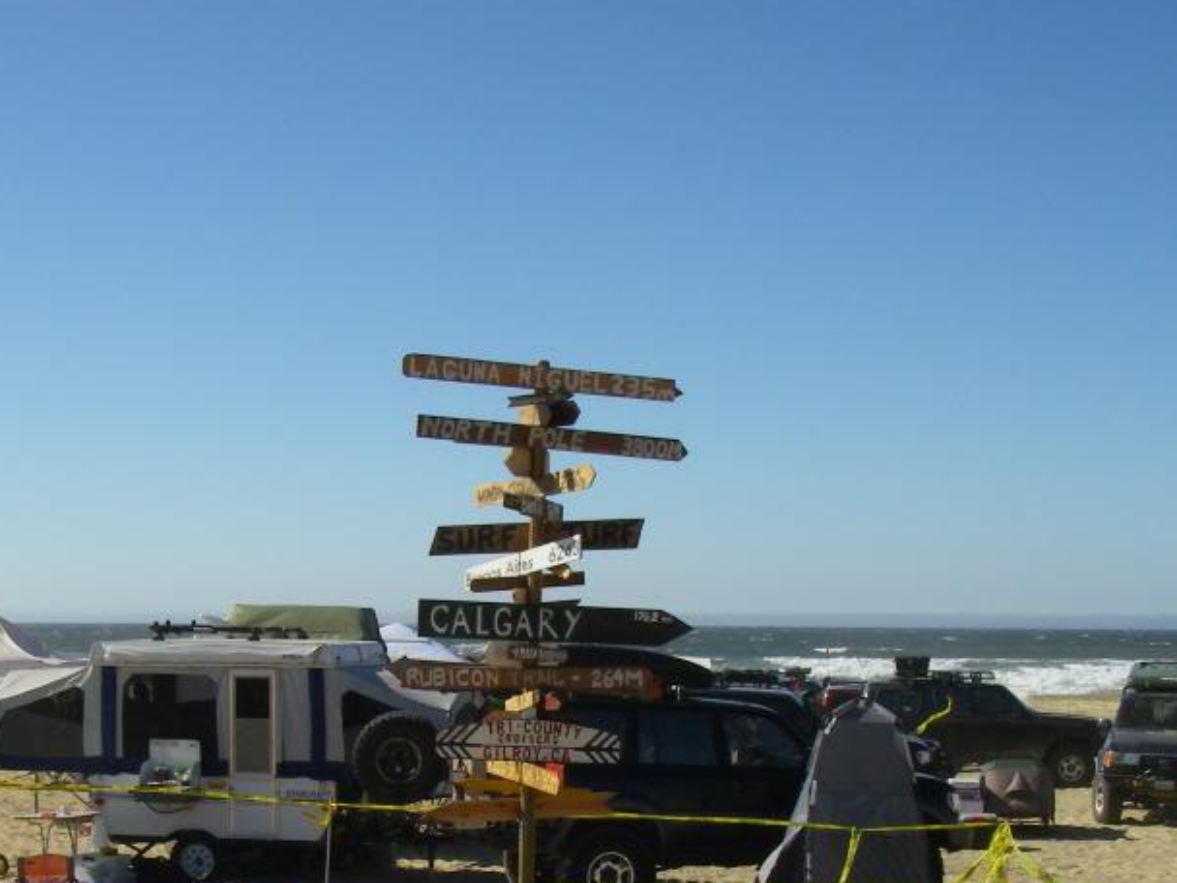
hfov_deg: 30.2
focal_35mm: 64
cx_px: 453
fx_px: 2176
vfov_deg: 22.6
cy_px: 718
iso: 64
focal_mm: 6.3
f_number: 6.6
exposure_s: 1/400
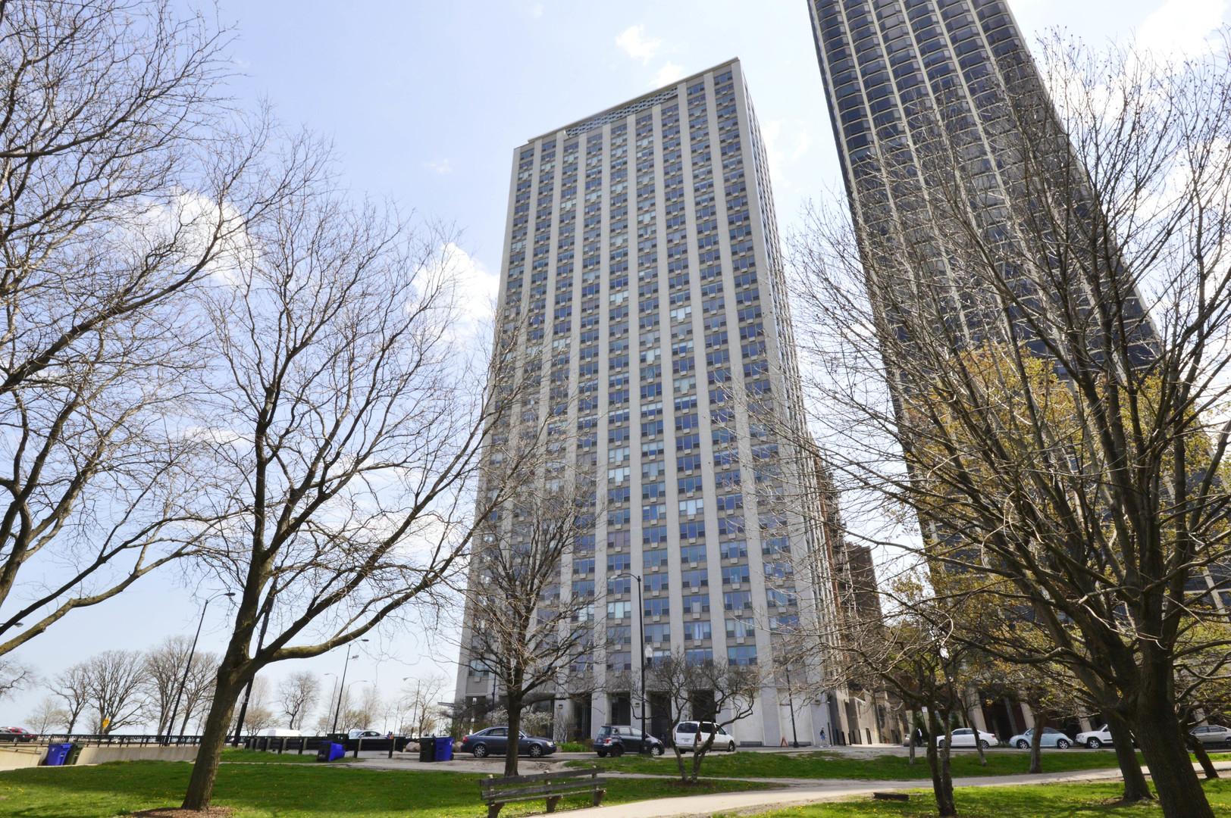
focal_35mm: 20
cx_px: 616
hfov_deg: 85.5
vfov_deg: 63.1
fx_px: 666
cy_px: 409
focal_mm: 13
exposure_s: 1/250
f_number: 22
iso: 800
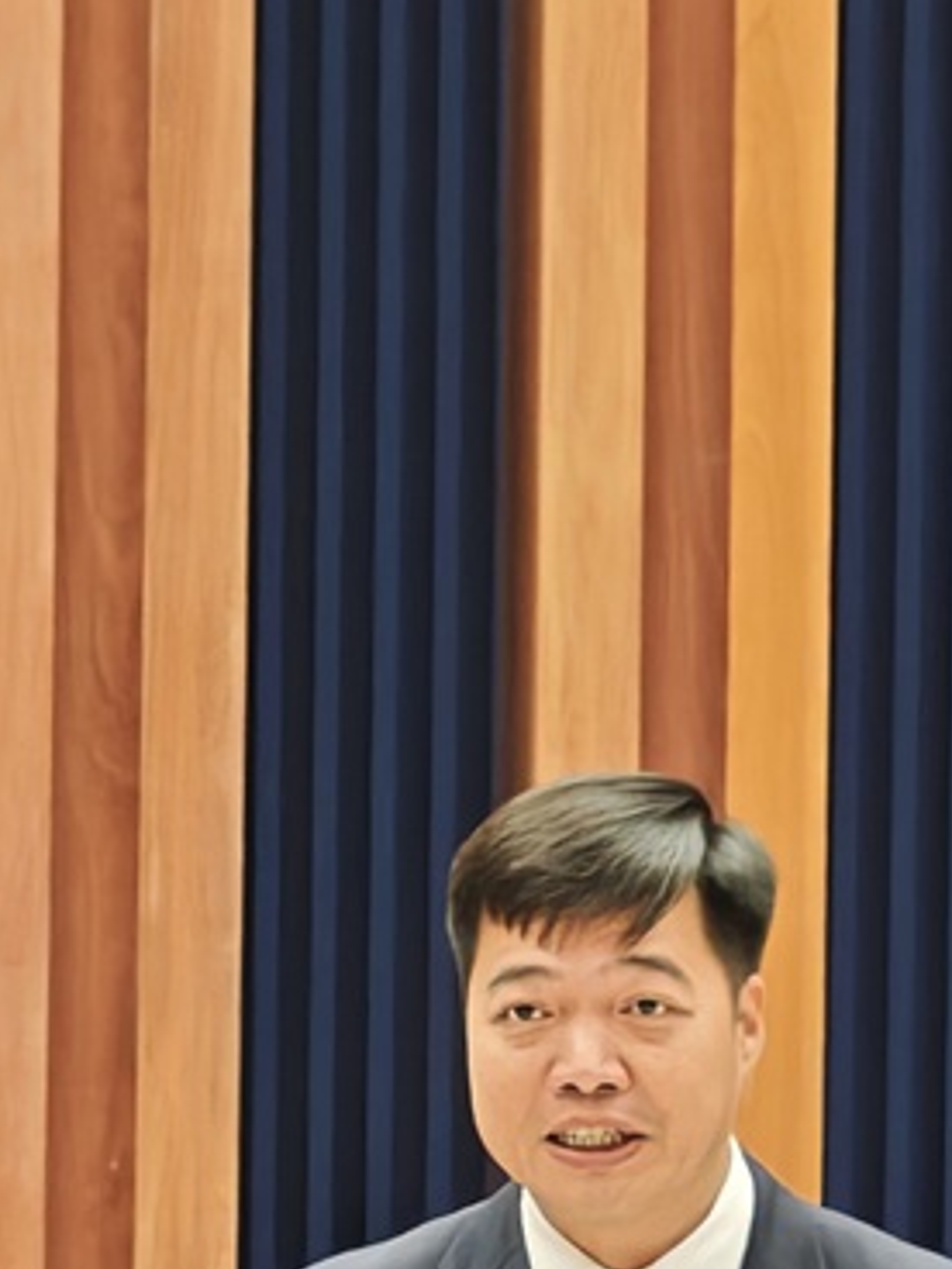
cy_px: 1100
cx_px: 642
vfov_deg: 2.1
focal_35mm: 961
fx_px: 35239
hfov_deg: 1.5
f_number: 2.6
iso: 1000
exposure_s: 1/50
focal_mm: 25.1
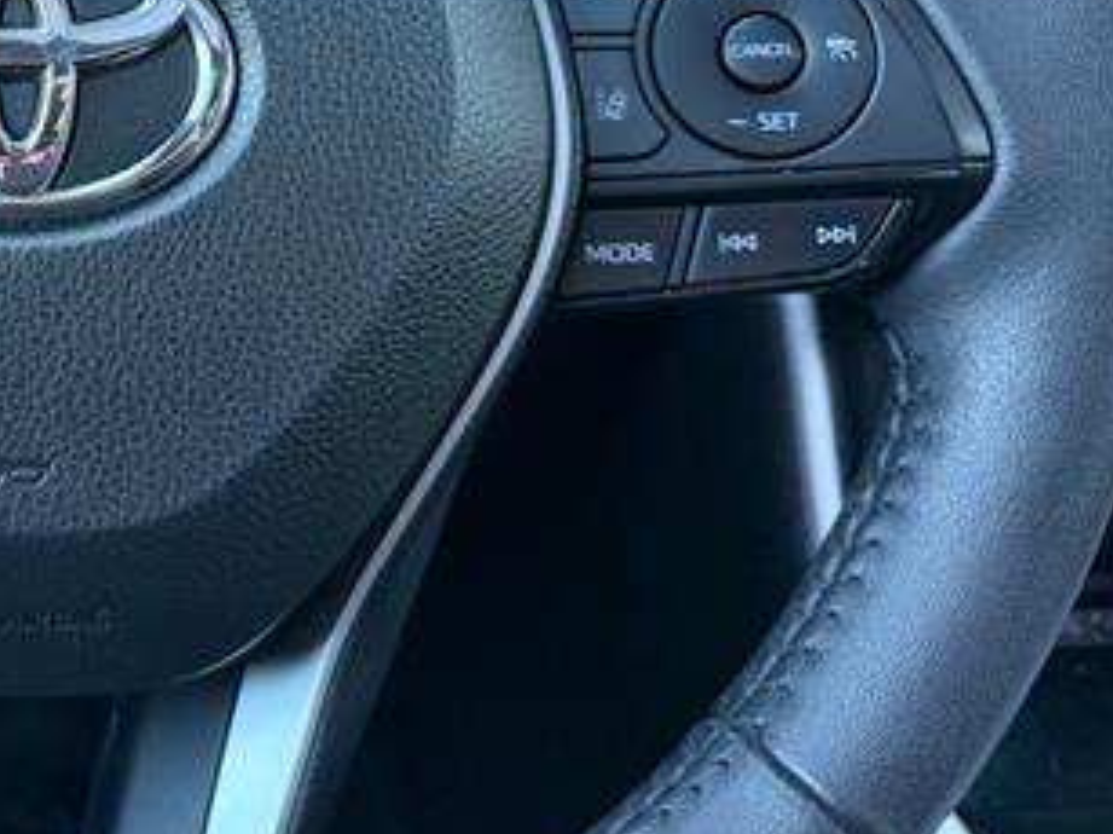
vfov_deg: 27.5
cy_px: 4
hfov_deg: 34.2
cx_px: -40
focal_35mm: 50
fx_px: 1607
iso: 320
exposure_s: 1/60
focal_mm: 6.76
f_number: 1.78
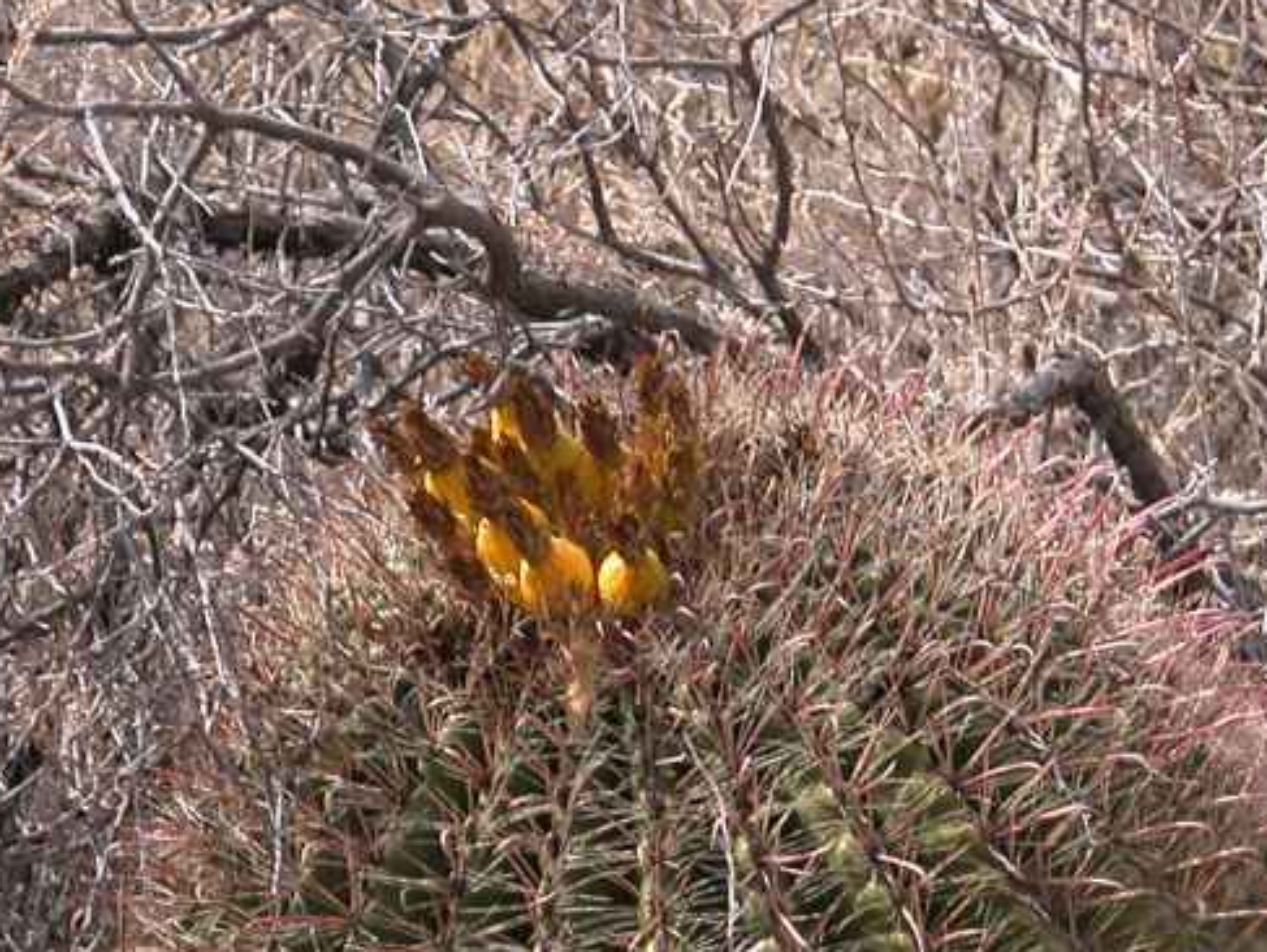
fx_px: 10293
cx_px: 302
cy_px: 975
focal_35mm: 281
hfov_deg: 7.0
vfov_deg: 5.3
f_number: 3.7
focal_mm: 27.3
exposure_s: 1/206
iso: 100
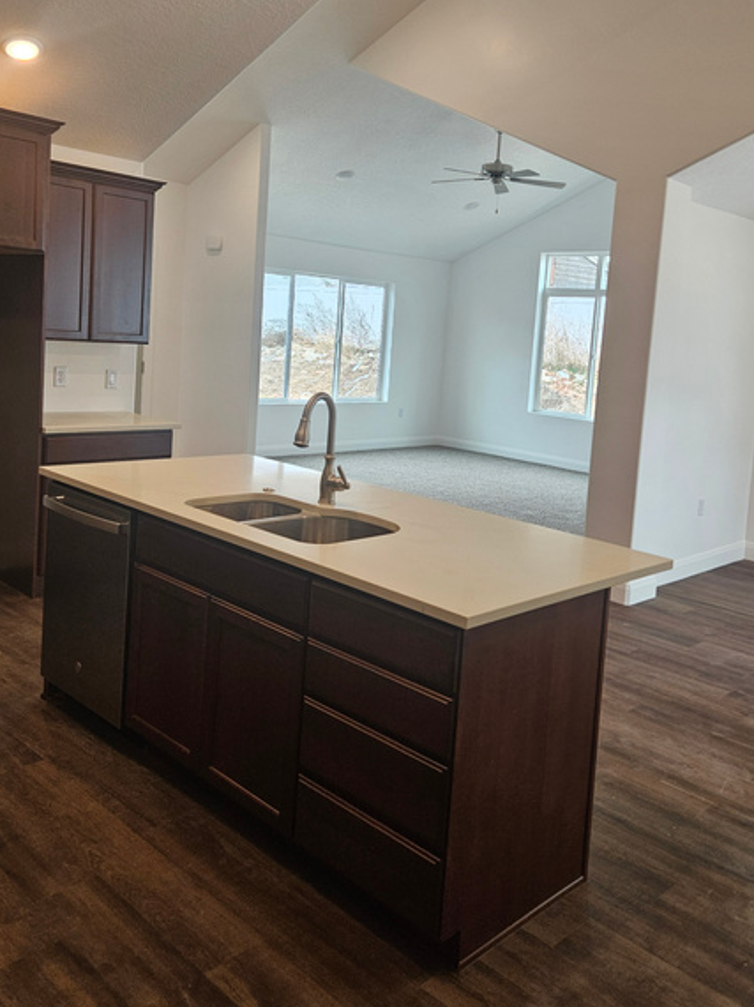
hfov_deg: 45.4
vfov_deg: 57.9
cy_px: 406
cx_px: 411
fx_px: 901
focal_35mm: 31
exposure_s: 1/120
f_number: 1.8
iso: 80
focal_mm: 5.4
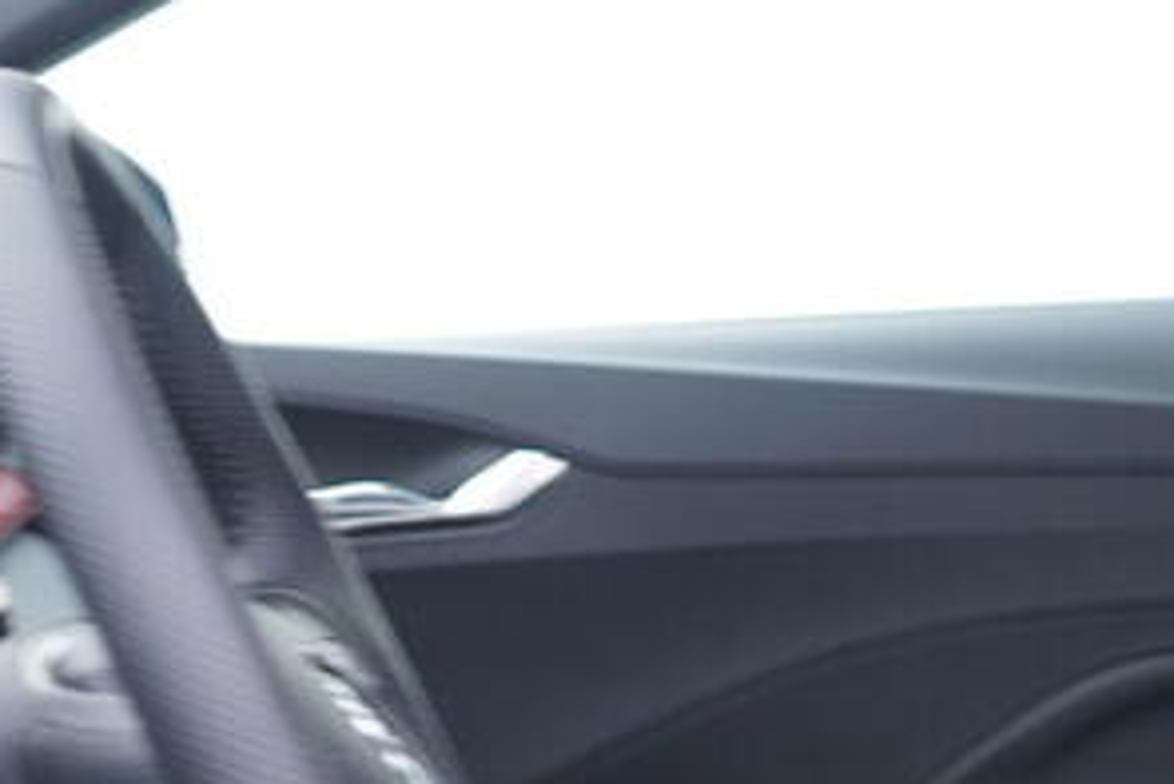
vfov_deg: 10.7
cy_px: 1073
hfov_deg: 16.0
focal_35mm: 125
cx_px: 1222
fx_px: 4078
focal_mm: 24
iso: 250
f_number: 2.8
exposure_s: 1/40
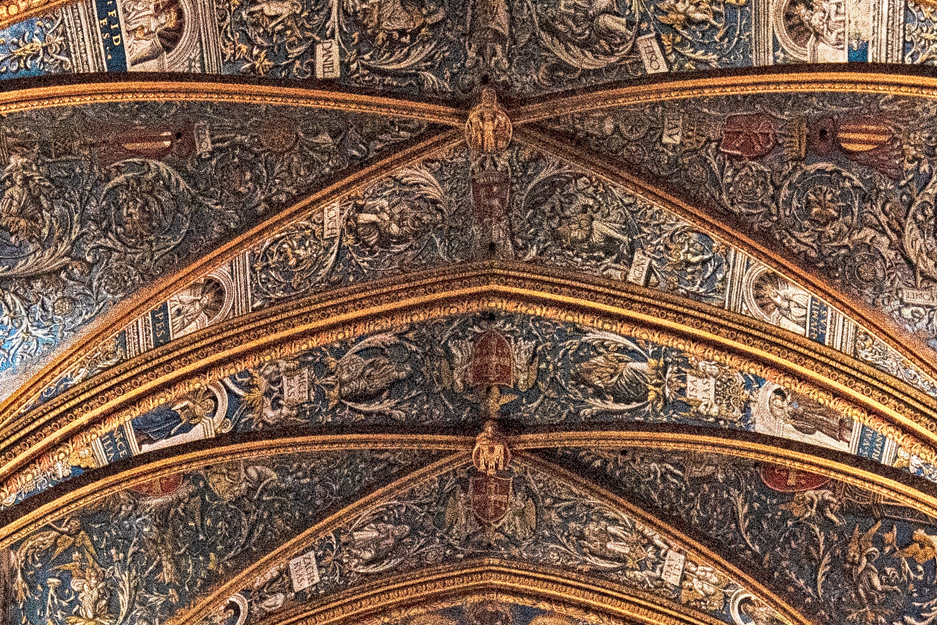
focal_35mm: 62
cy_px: 789
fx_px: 1614
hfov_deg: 32.4
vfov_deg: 20.3
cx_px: 467
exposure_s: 1/80
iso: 1600
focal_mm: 16
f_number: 4
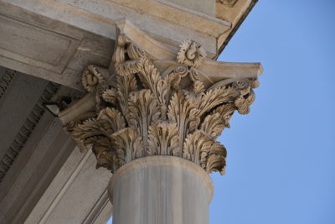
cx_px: 168
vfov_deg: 8.3
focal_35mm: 165
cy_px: 112
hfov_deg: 12.4
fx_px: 1536
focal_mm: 110
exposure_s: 1/640
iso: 100
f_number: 5.6
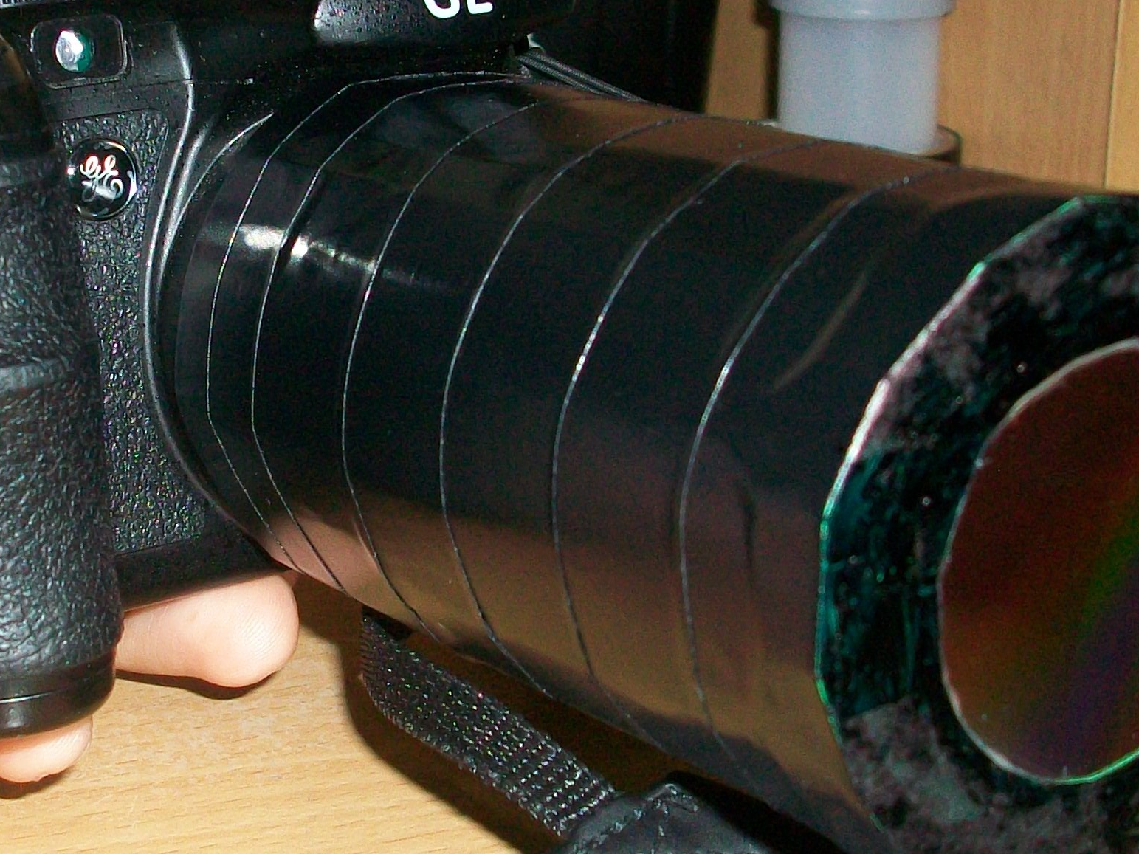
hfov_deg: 25.6
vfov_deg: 19.4
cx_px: 399
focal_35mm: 76
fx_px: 2500
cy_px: 421
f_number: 2.8
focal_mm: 5.7
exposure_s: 1/60
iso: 120
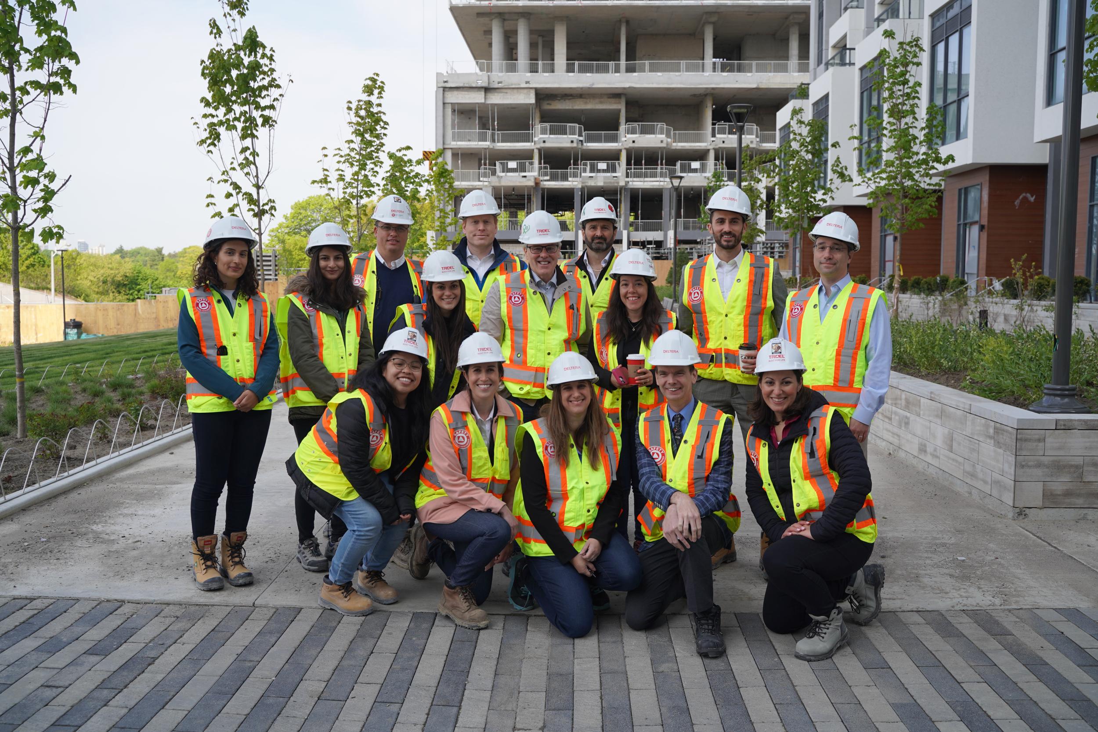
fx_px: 1006
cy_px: 366
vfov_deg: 40.0
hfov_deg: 57.2
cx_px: 549
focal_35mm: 33
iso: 100
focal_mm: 33
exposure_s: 1/400
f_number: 4.5
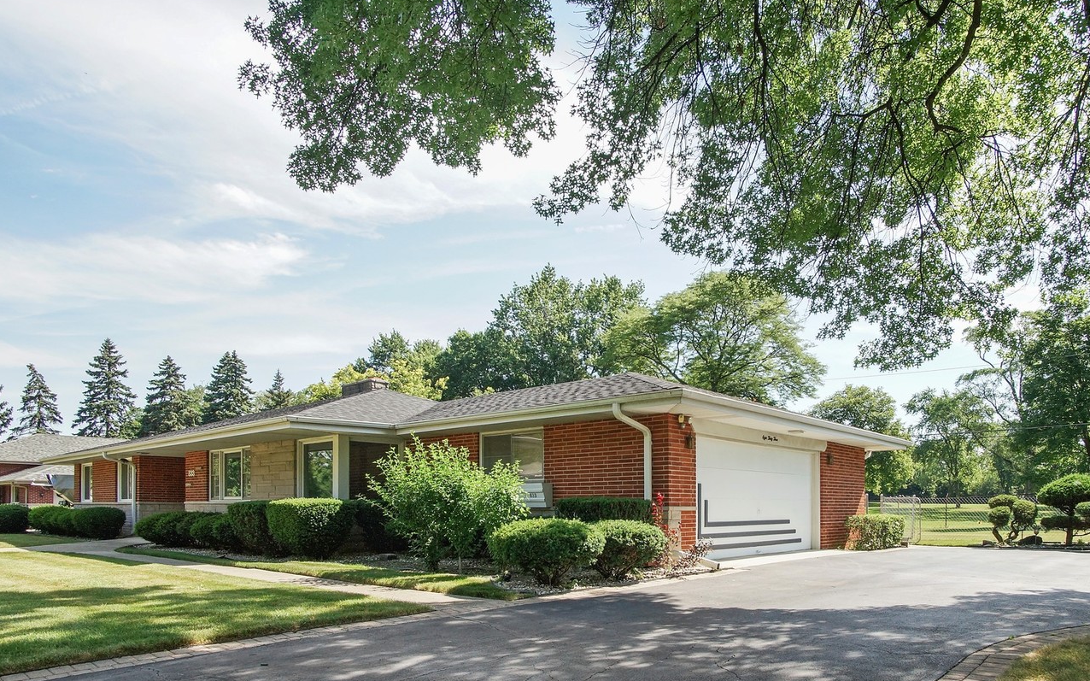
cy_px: 408
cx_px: 636
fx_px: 653
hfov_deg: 79.0
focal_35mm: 22
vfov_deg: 54.6
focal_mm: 17
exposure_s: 1/320
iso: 500
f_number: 10
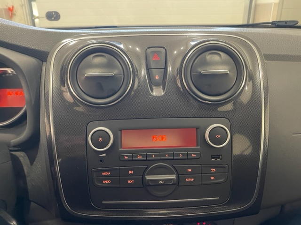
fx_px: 226
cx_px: 150
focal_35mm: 26
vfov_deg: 53.1
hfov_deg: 67.3
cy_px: 112
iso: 400
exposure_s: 1/60
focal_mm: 4.2
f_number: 1.6
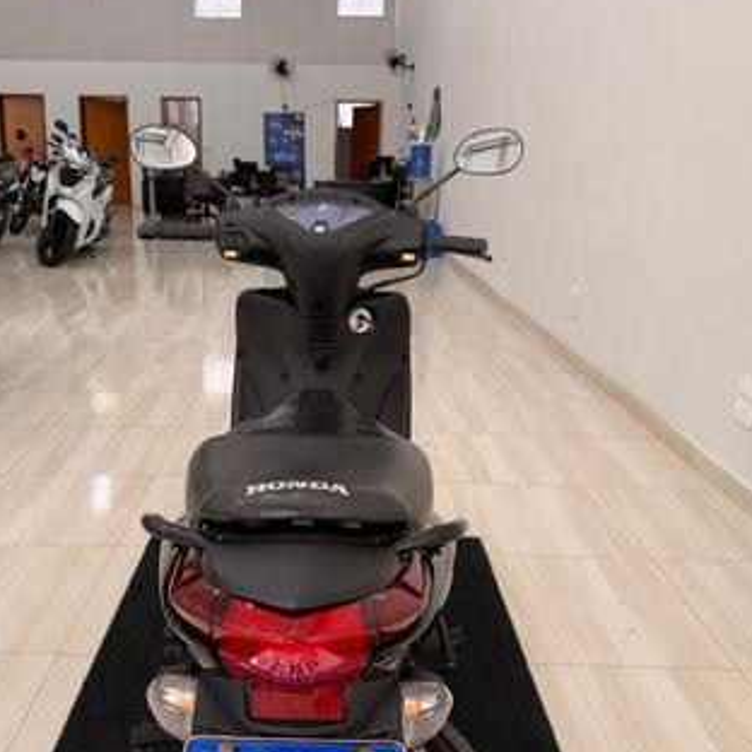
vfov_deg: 51.1
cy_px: 357
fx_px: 786
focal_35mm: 32
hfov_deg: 51.0
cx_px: 325
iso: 64
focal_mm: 6.76
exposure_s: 1/120
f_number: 1.78
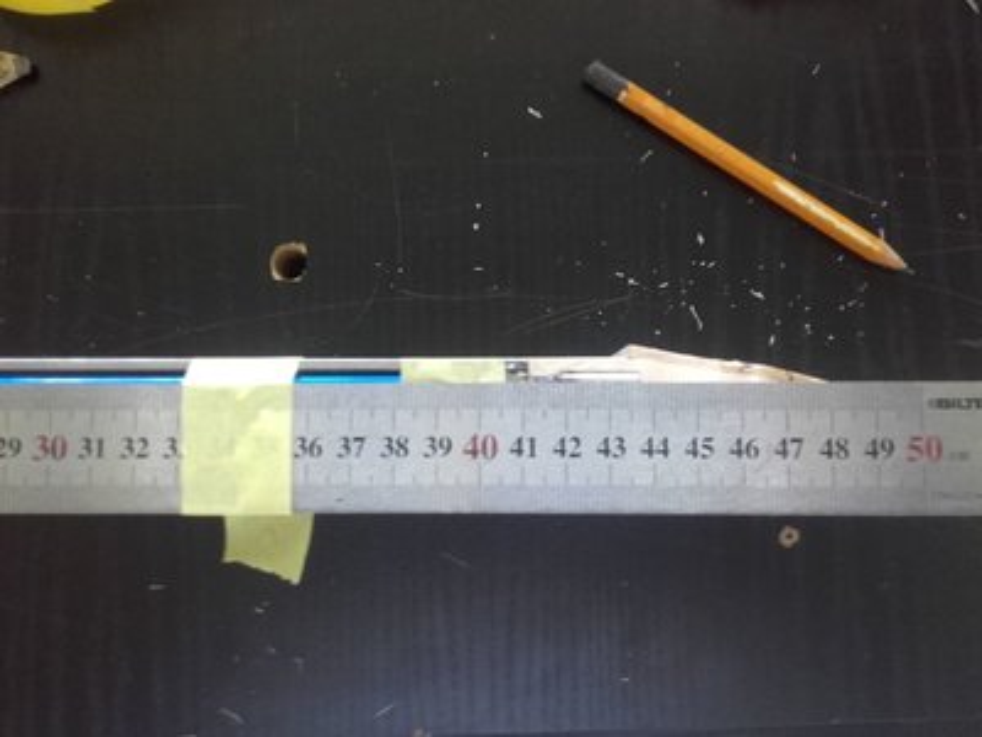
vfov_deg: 45.4
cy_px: 368
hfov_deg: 58.4
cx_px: 491
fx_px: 879
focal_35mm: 31
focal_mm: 3.31
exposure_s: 1/17
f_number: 2.2
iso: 120
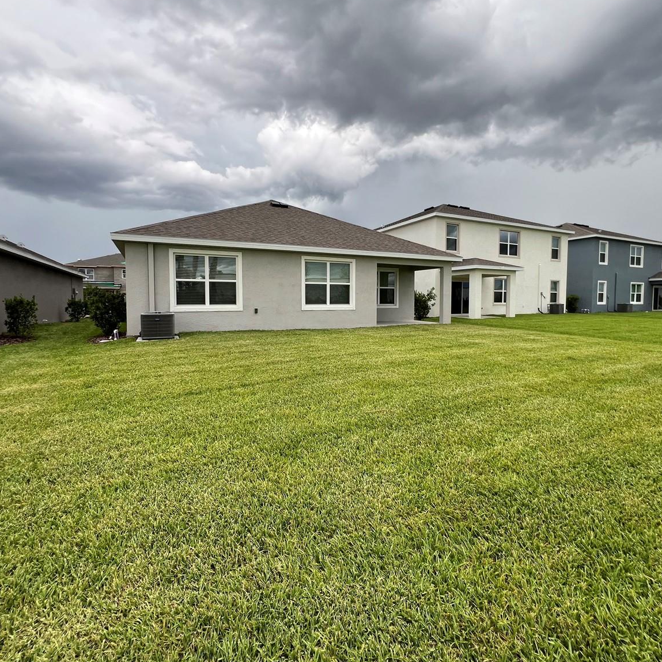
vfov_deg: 87.4
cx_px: 338
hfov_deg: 87.4
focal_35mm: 16
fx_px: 346
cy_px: 319
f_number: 1.8
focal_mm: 1.57
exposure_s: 1/150
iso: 32
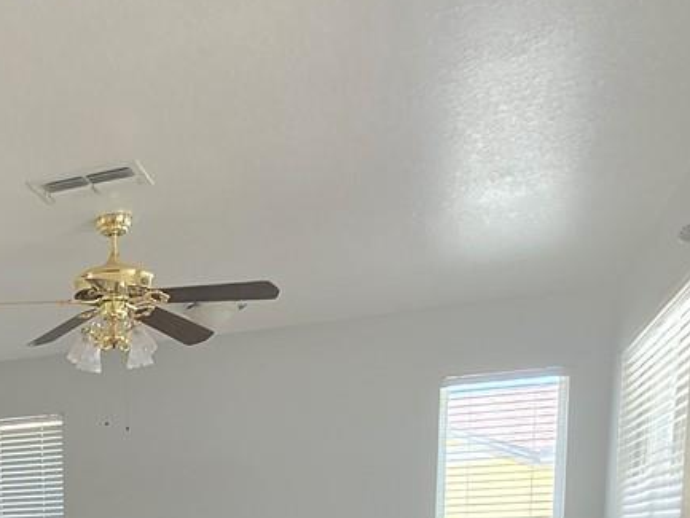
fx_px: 957
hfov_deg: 34.8
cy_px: 682
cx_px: -46
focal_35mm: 48
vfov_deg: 25.7
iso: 50
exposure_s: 1/60
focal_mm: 1.7
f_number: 2.2
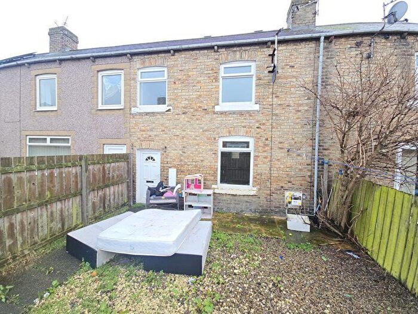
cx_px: 209
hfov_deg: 106.2
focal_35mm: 13
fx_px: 157
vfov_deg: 89.9
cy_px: 157
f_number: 2.2
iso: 50
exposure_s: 1/126
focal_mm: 2.2
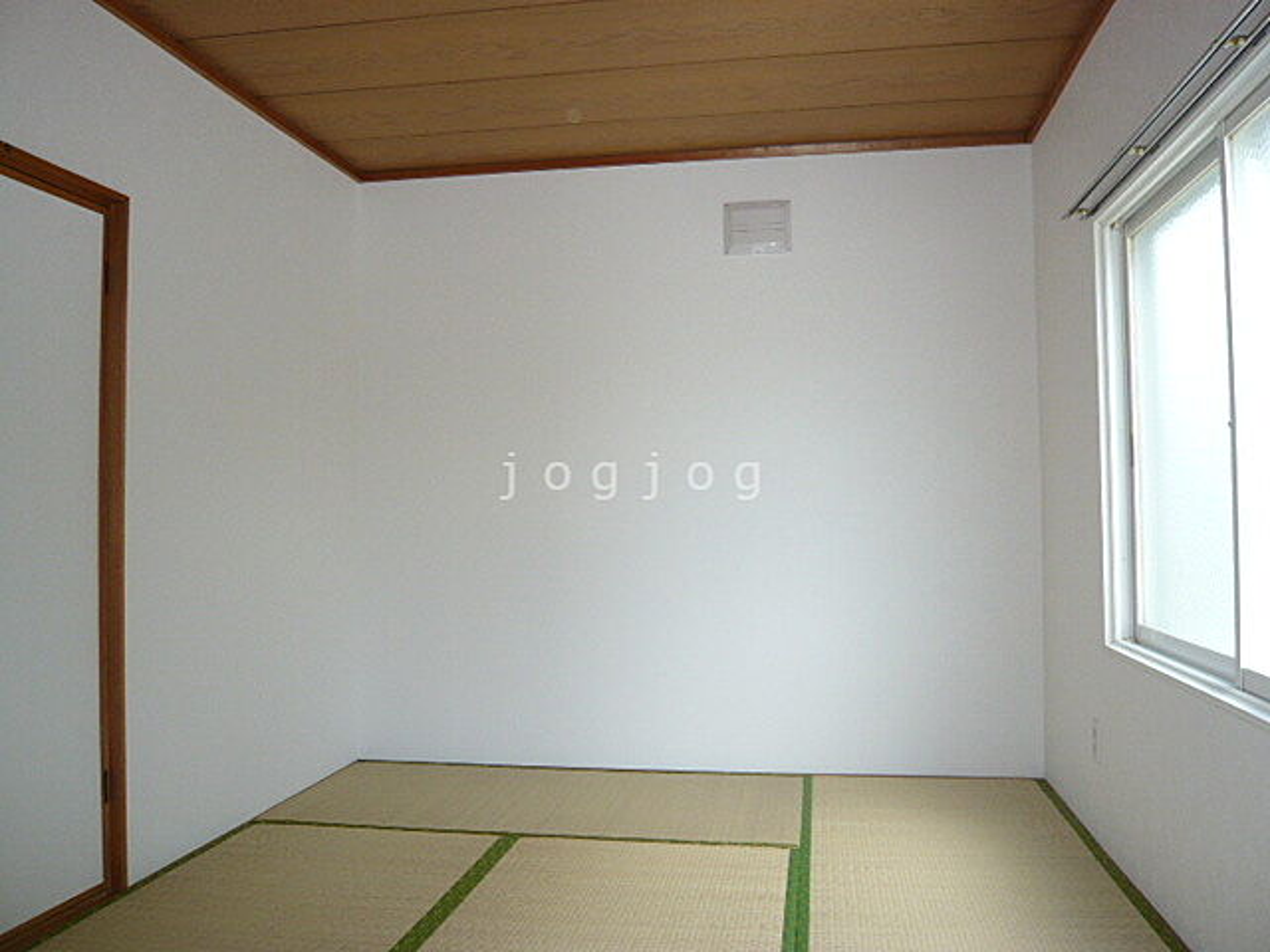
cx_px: 635
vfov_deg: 49.7
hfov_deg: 63.4
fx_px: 1027
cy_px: 476
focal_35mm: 28
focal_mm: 4.6
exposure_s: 1/50
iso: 100
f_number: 2.8
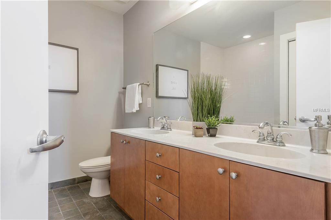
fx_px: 184
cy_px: 110
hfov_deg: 84.0
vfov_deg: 61.9
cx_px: 166
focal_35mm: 20
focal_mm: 20
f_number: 11
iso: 320
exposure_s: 1/6
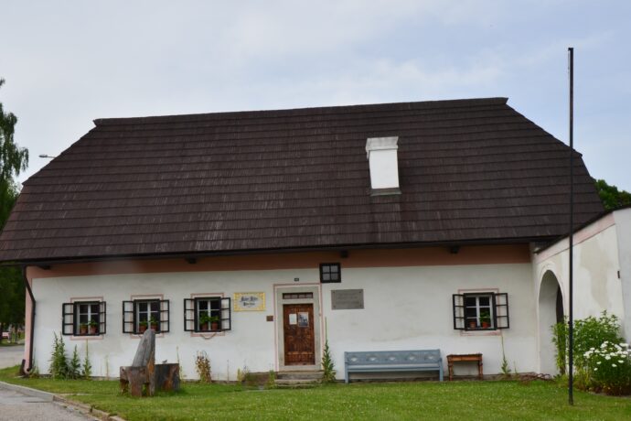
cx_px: 316
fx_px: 631
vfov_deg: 36.9
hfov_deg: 53.1
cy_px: 210
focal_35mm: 36
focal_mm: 24
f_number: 11
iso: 125
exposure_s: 1/125
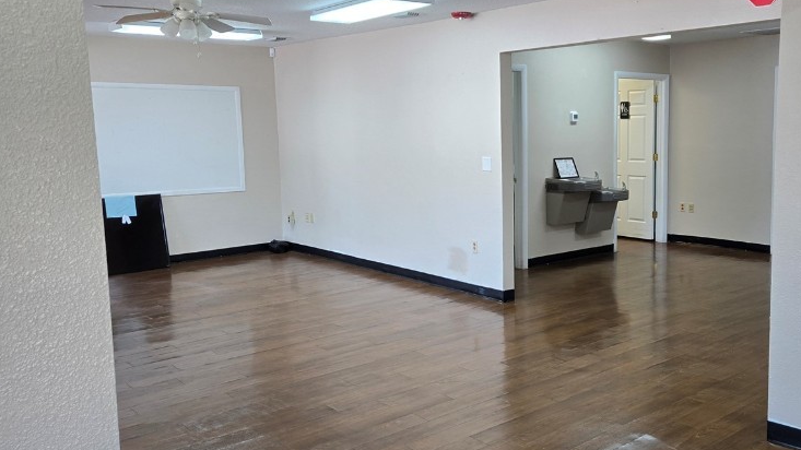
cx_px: 527
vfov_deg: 33.7
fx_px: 743
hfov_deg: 55.6
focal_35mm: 35
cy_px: 213
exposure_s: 1/120
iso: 100
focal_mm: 5.4
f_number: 1.8
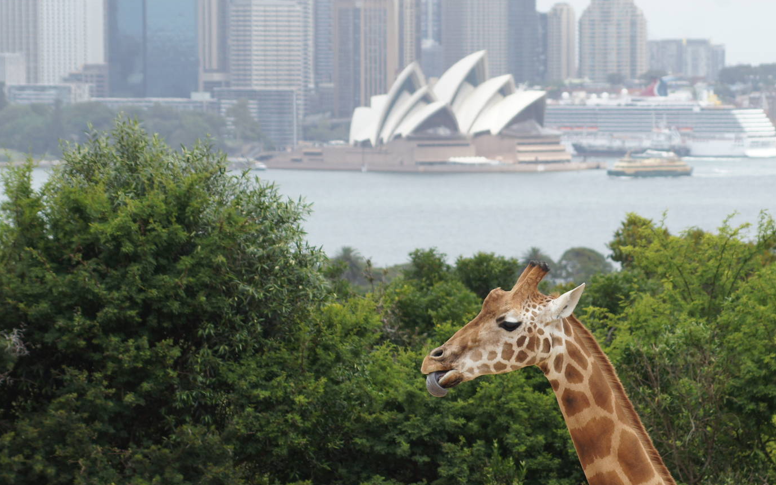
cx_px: 425
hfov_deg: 9.8
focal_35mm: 214
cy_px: 295
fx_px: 4526
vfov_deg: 6.1
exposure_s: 1/320
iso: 200
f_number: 6.3
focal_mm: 120
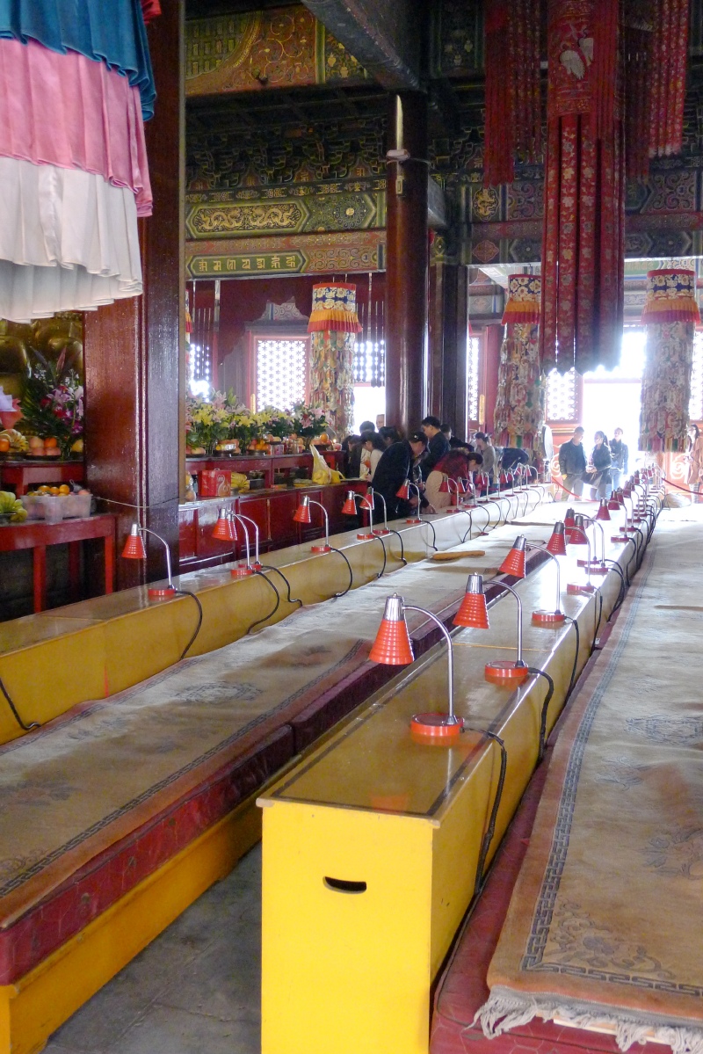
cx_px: 352
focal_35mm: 35
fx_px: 1025
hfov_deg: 37.9
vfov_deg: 54.4
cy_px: 527
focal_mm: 7.5
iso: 800
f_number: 2.3
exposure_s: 1/40
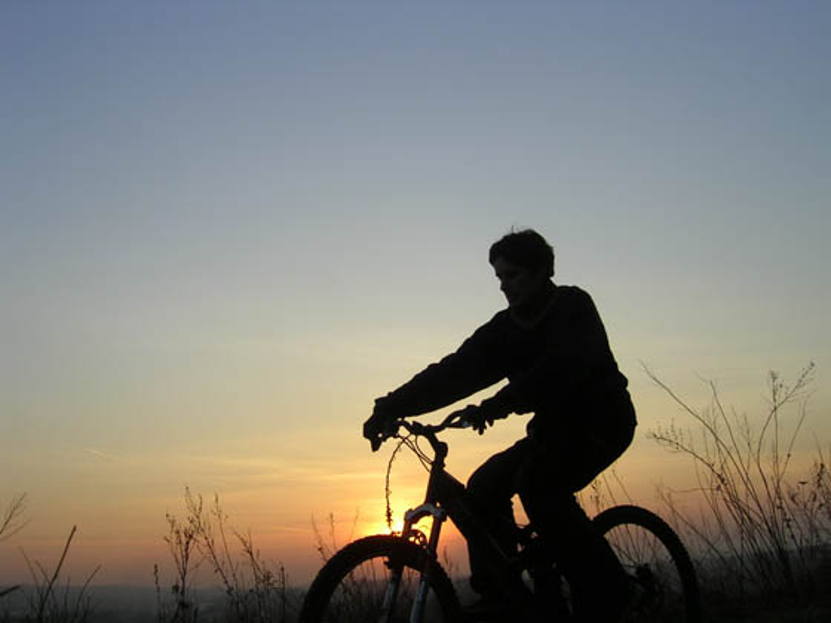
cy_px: 312
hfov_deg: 51.4
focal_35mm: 36
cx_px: 416
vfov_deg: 39.7
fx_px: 864
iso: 50
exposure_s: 1/172
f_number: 4.8
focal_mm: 5.6
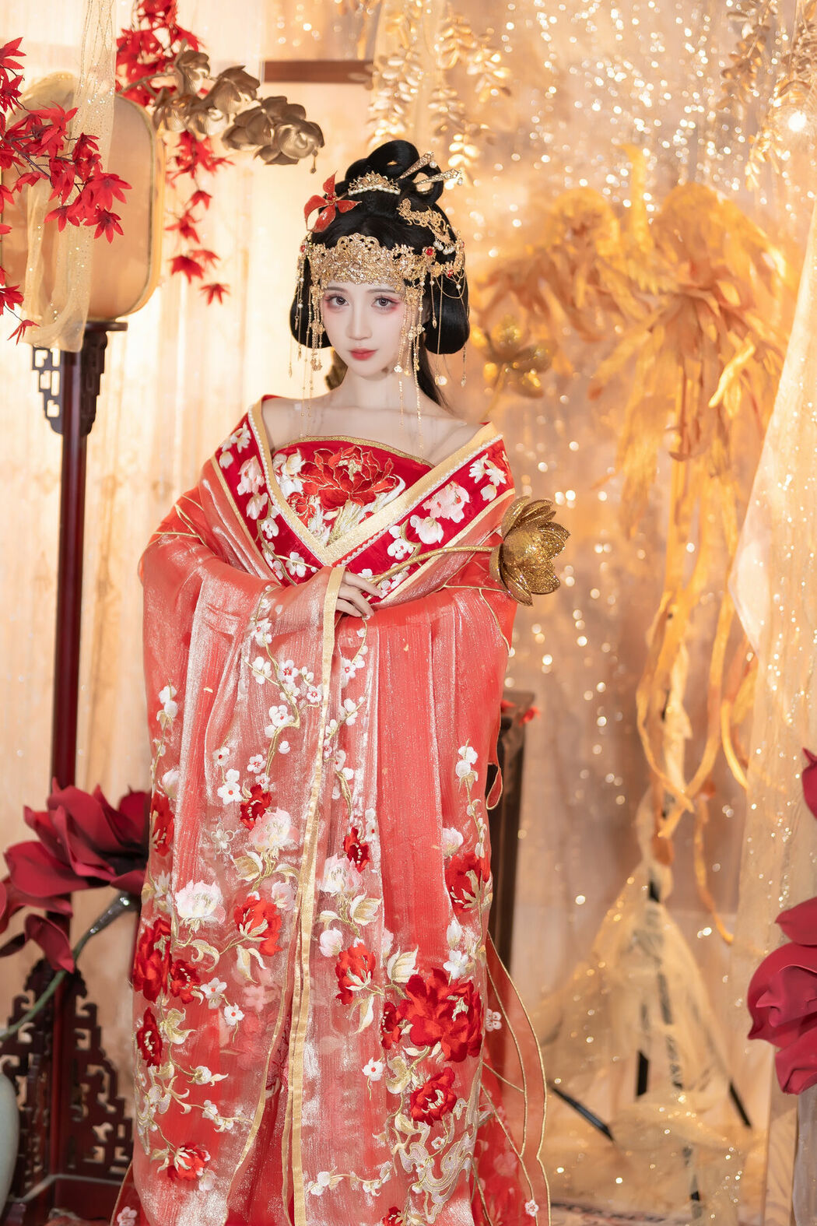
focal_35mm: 85
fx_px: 2893
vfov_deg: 23.9
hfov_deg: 16.1
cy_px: 613
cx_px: 408
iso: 100
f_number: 1.4
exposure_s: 1/250
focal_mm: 85
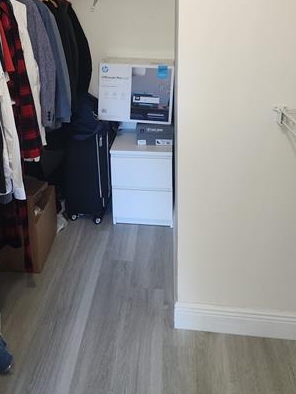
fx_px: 399
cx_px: 86
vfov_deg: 50.7
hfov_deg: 40.0
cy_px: 104
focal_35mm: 35
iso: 800
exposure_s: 1/120
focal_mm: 6.4
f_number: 1.8
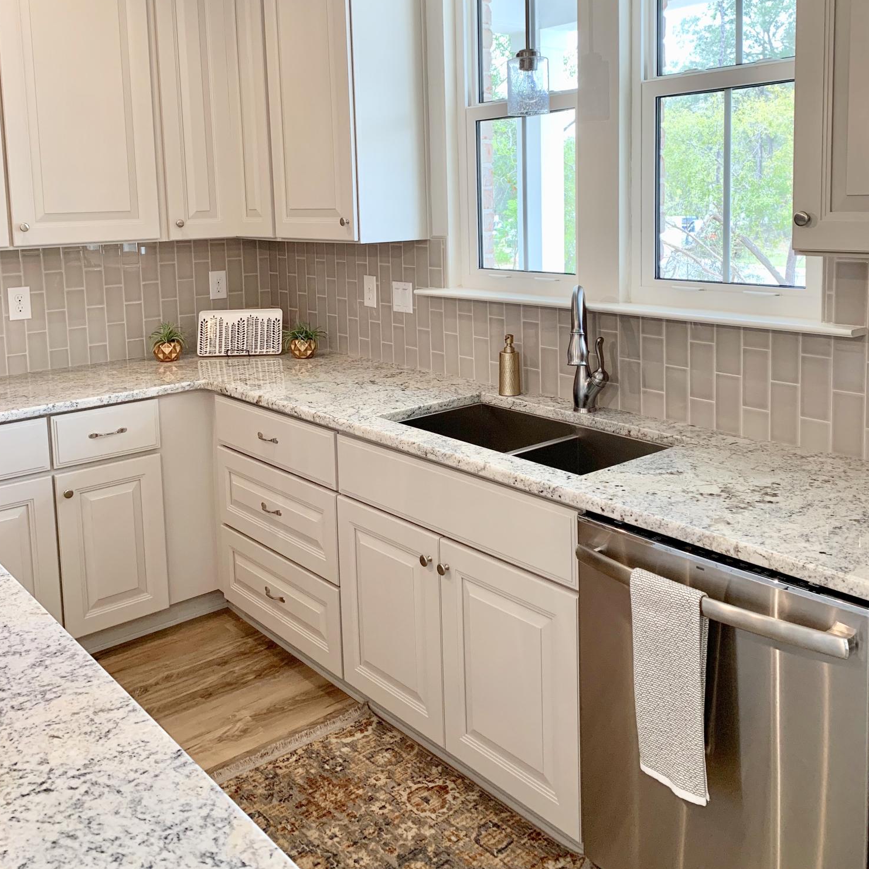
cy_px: 298
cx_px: 431
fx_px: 880
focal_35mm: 31
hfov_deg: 52.5
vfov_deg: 51.7
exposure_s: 1/120
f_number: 1.8
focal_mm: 4.25
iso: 80
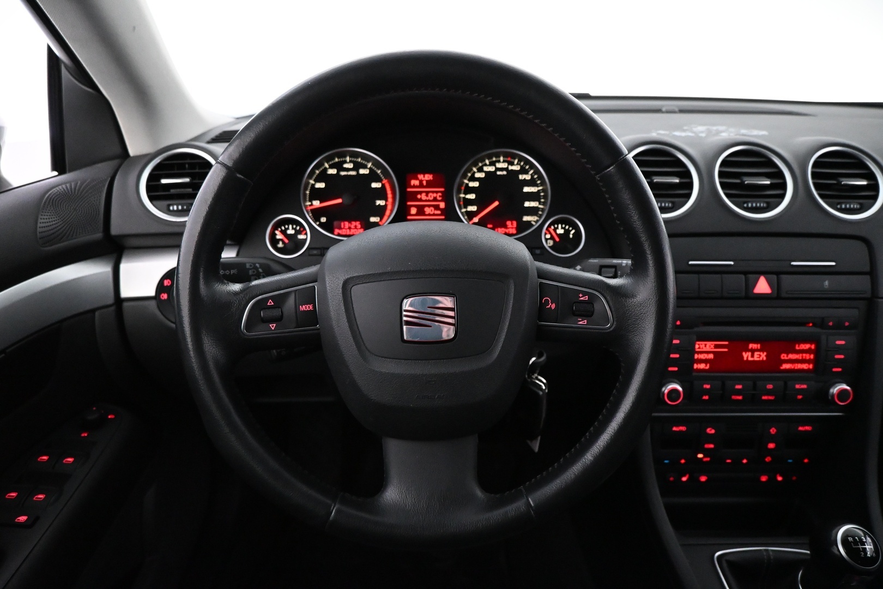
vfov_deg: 53.1
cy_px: 294
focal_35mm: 24
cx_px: 442
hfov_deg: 73.7
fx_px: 589
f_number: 3.5
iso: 5000
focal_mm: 16
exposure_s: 1/60
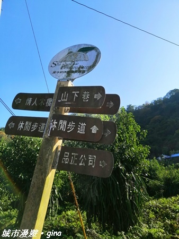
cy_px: 120
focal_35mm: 26
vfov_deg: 67.3
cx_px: 90
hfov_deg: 53.1
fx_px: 179
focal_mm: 3.81
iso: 50
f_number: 2.2
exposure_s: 1/970
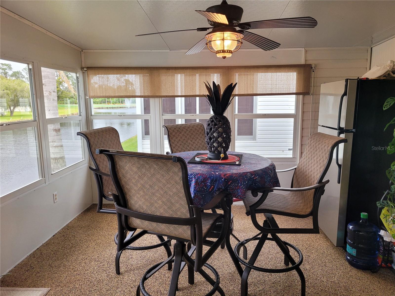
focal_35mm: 26
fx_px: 297
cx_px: 198
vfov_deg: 53.1
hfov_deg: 67.3
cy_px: 148
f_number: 1.8
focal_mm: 5.4
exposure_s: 1/120
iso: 125
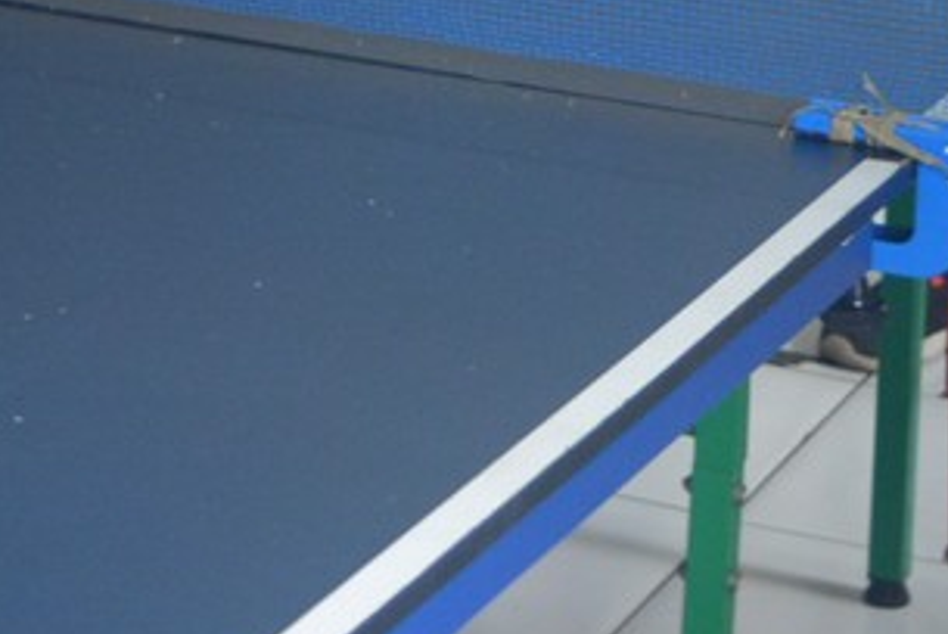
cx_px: 62
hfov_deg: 13.2
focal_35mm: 154
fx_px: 4071
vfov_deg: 8.7
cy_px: -314
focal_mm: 21
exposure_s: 1/60
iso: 720
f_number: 4
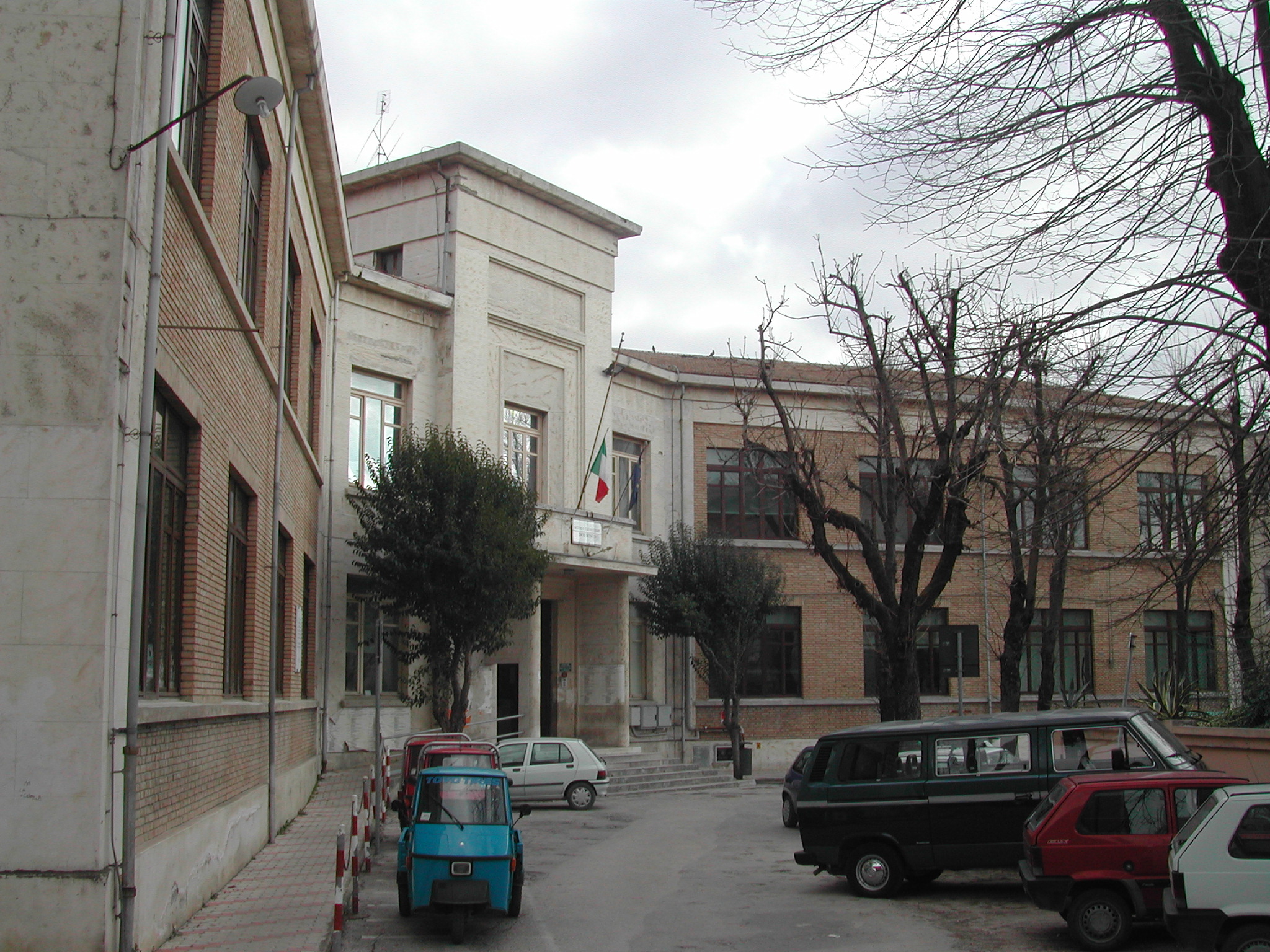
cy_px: 476
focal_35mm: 38
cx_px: 635
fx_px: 1394
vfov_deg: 37.7
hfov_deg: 49.0
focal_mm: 8
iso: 100
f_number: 7.6
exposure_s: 1/117
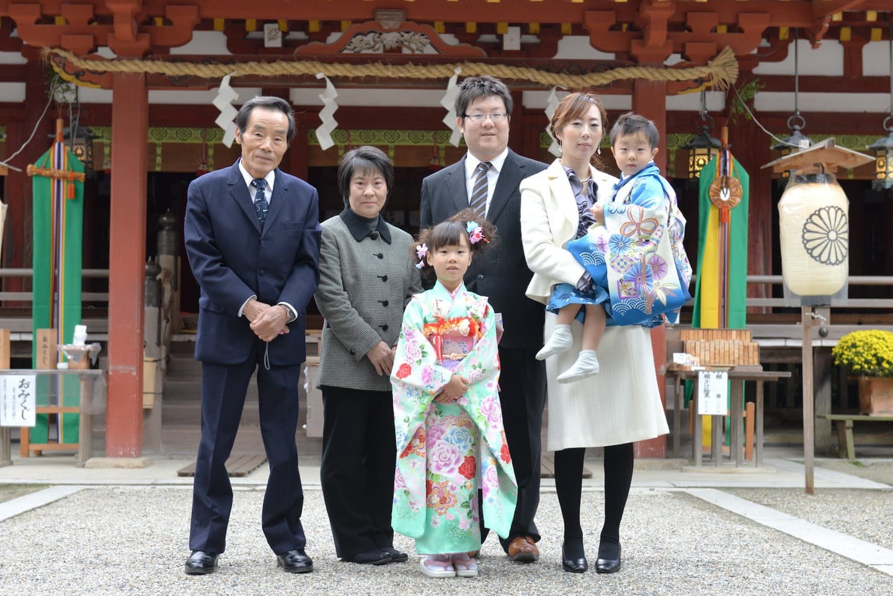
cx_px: 446
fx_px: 1538
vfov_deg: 21.9
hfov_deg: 32.4
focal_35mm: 62
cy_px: 298
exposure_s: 1/400
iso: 2000
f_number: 5.6
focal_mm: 62
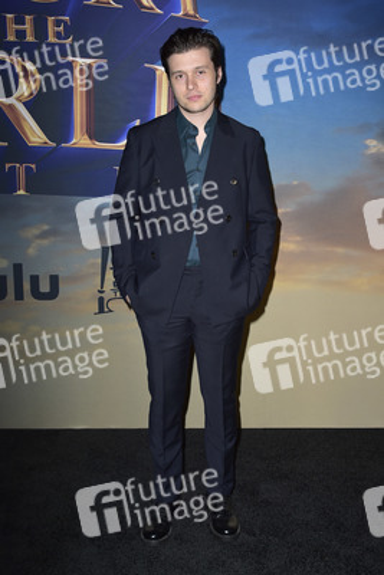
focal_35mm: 36
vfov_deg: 53.1
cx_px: 192
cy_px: 288
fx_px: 575
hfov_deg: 36.9
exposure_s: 1/250
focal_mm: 36
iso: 320
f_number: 6.3
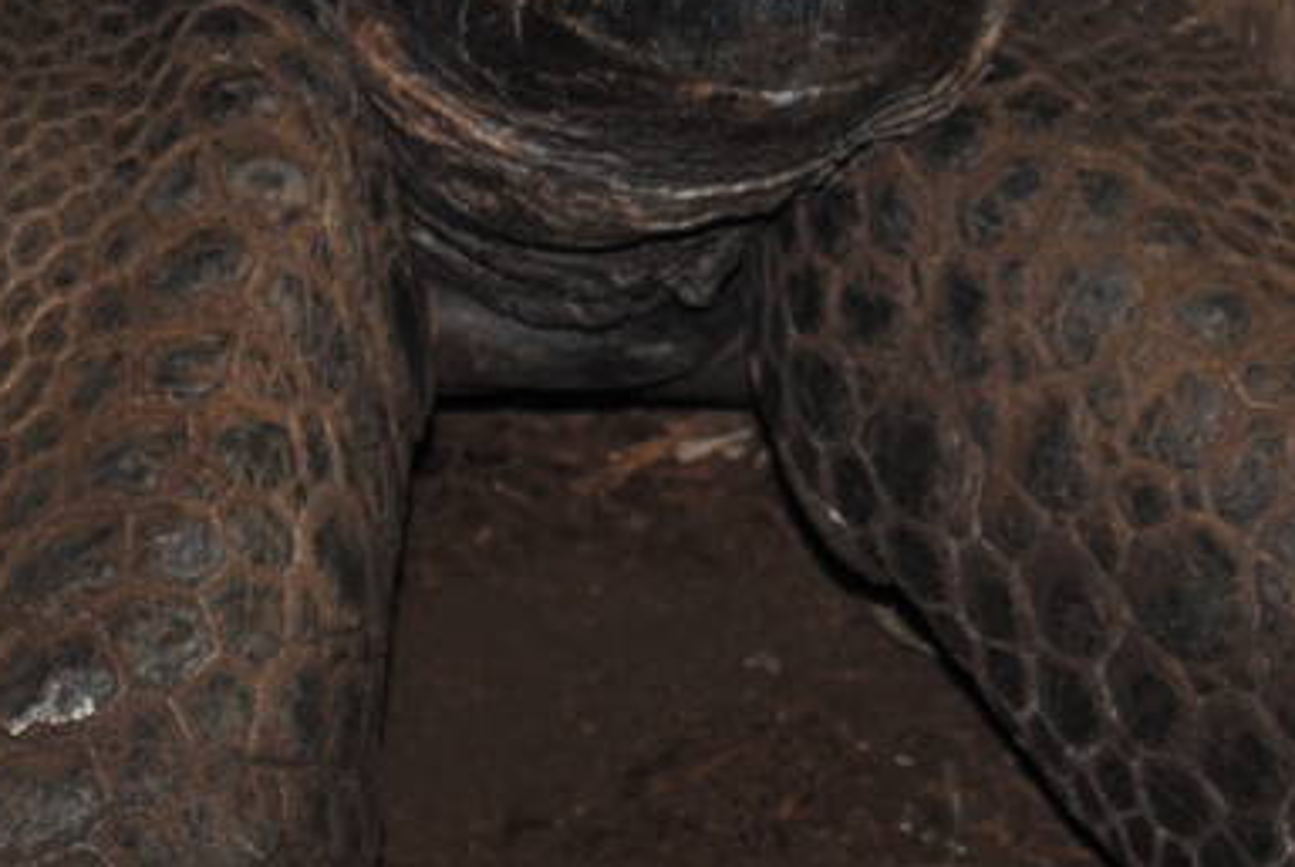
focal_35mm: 344
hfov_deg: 6.0
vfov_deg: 4.0
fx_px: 12391
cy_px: -207
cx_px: 712
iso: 200
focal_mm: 55
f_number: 5.6
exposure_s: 1/60
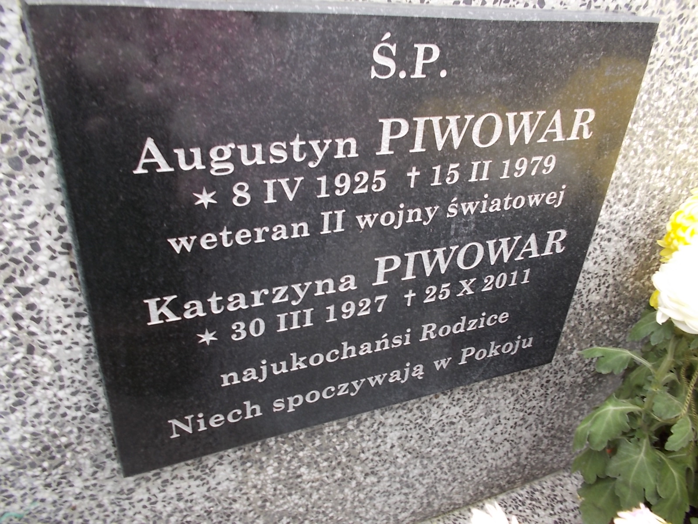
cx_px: 349
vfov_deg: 53.1
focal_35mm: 26
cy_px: 262
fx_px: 524
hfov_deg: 67.3
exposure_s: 1/40
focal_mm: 4.6
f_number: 3.2
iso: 80
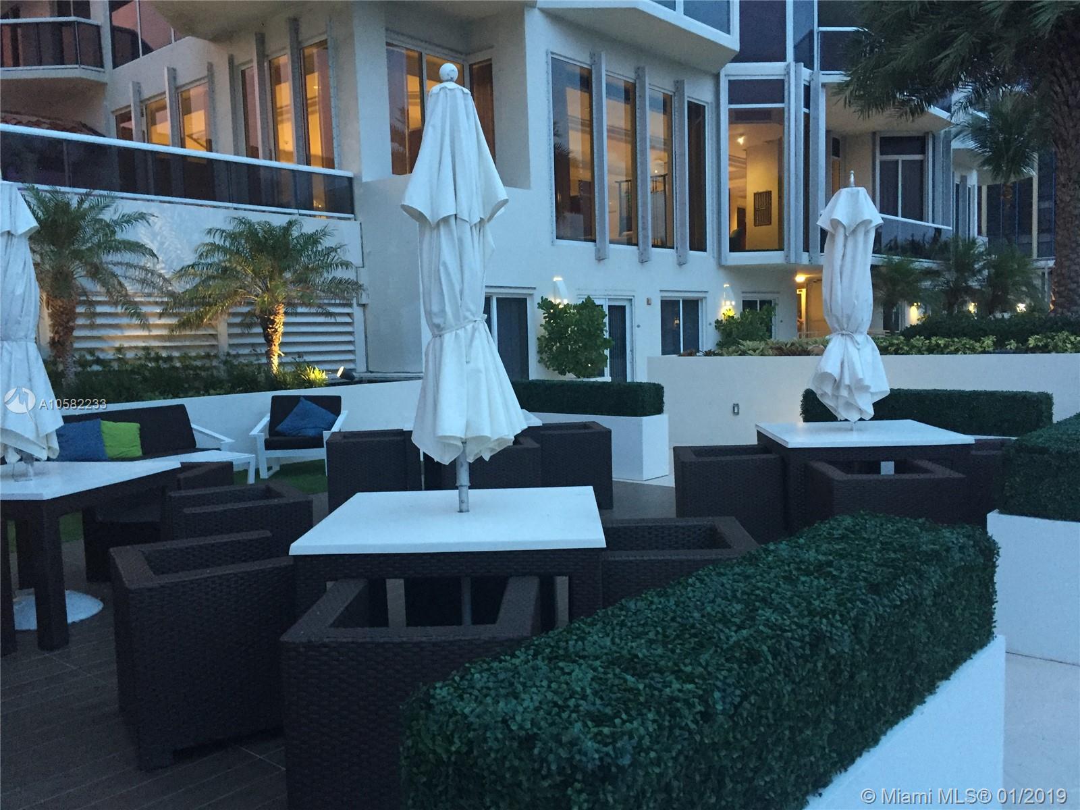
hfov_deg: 61.7
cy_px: 405
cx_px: 540
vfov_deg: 48.2
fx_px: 905
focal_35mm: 29
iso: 250
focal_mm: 4.15
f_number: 2.2
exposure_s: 1/17
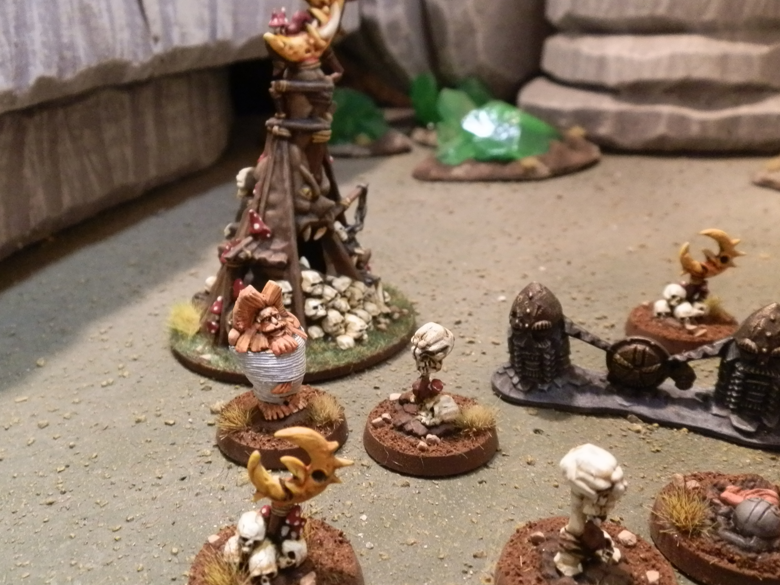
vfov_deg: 44.1
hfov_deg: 56.7
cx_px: 354
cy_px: 319
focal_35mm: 32
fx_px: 721
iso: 400
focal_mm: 5
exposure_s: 1/50
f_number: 3.1
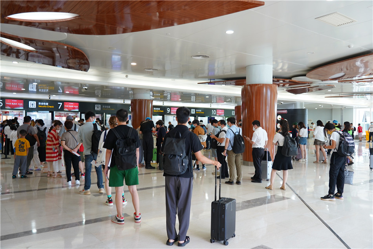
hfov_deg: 63.7
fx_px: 300
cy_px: 124
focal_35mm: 29
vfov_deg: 44.9
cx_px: 186
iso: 1000
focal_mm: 29
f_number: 4
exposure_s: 1/60
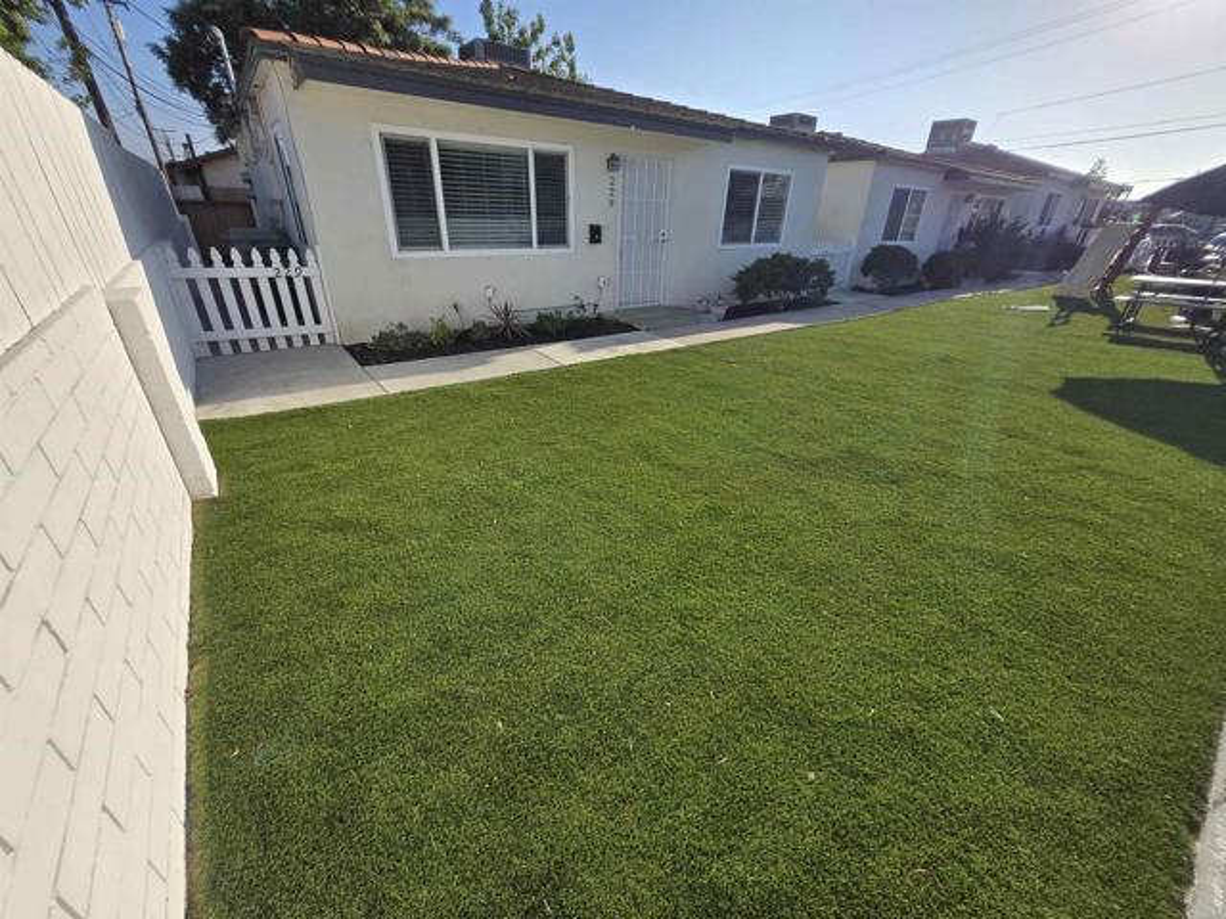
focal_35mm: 13
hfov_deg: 106.2
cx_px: 613
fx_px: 460
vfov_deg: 89.9
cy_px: 460
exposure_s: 1/1650
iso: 25
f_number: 2.2
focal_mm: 1.7
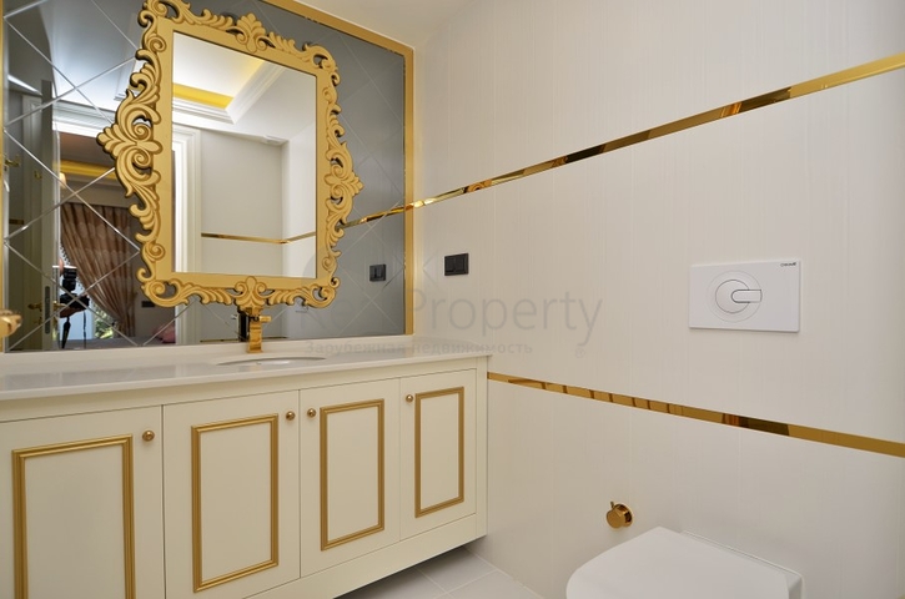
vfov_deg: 67.1
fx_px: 452
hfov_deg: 90.1
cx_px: 452
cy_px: 300
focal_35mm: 18
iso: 100
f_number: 4
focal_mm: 12
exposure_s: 1/60
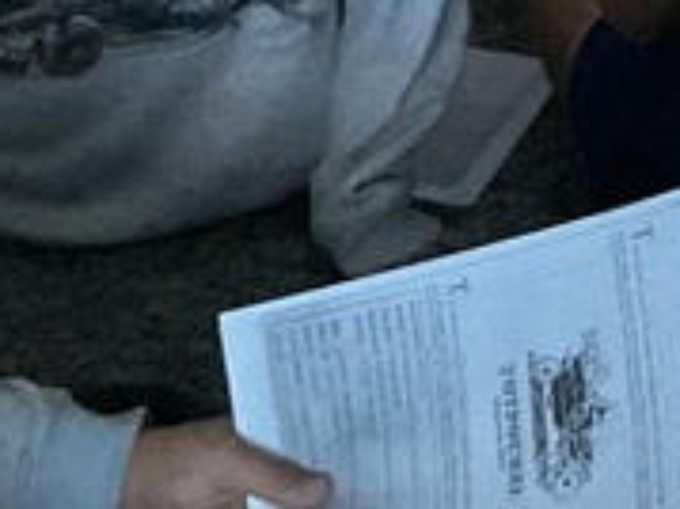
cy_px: -820
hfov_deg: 11.6
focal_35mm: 166
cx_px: 893
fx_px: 3259
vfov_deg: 8.1
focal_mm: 3
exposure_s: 1/60
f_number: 1.8
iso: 160
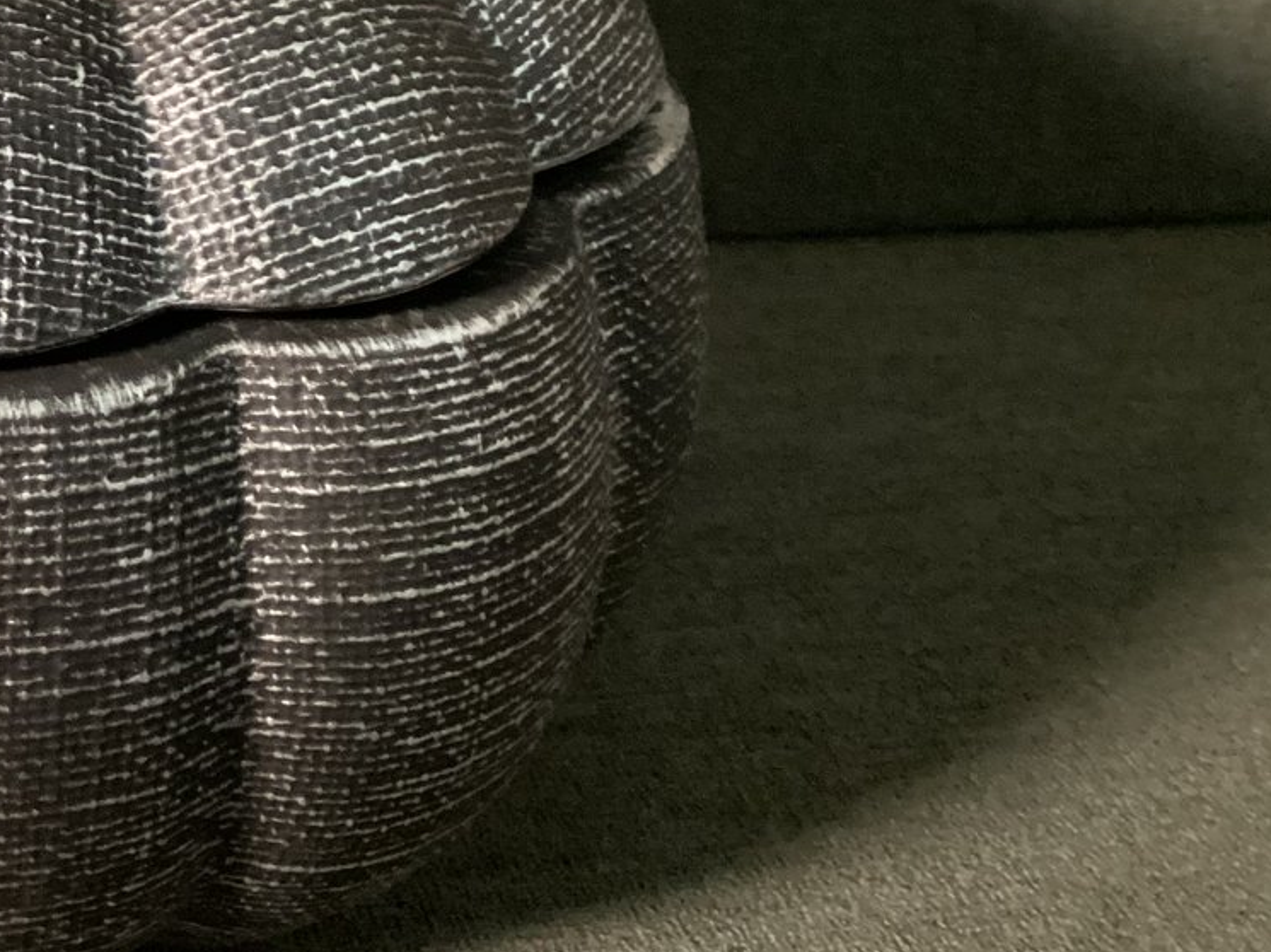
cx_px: -11
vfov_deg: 22.9
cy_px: 158
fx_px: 2312
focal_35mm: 63
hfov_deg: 28.7
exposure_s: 1/30
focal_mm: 3.3
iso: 500
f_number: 2.4
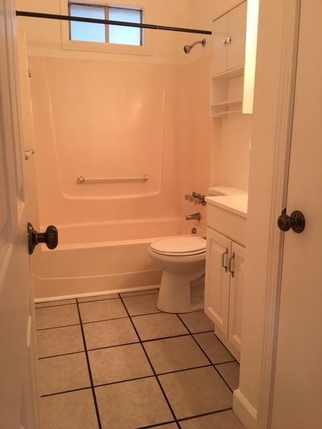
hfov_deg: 48.2
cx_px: 161
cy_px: 214
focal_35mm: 29
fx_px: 360
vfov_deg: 61.7
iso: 25
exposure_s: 1/15
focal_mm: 4.15
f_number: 2.2
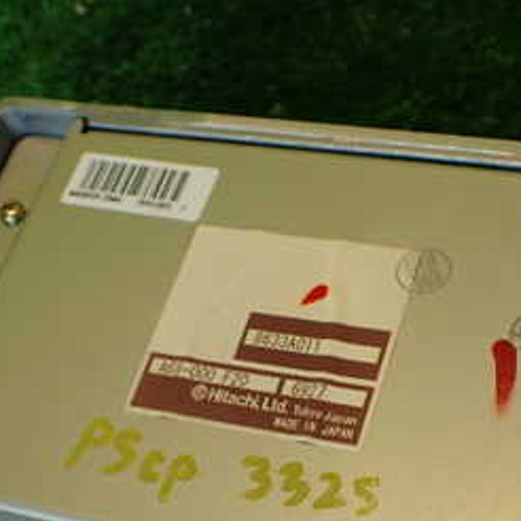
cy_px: 424
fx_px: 1175
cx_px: 339
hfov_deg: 24.9
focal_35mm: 69
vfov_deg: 24.6
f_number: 2.4
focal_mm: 5.79
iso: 125
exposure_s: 1/60
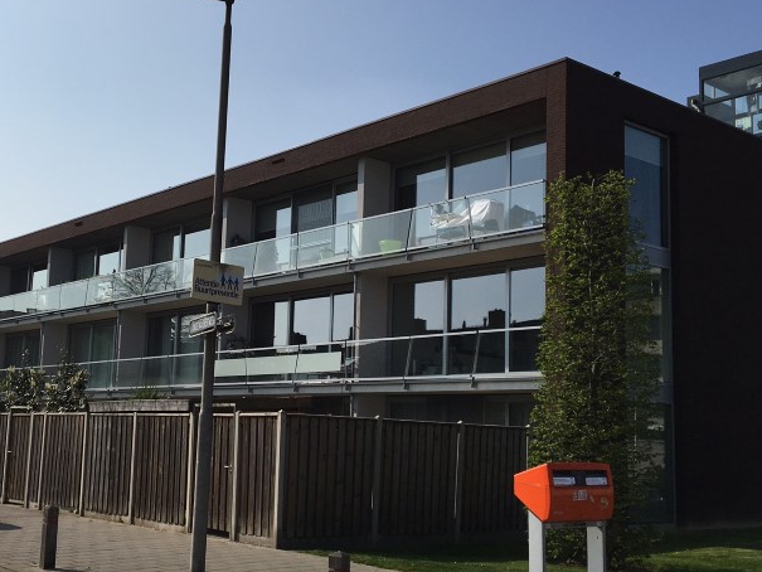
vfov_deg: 31.5
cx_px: 297
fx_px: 1013
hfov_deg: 41.0
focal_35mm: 46
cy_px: 300
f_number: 2.2
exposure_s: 1/3663
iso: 25
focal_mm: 4.15
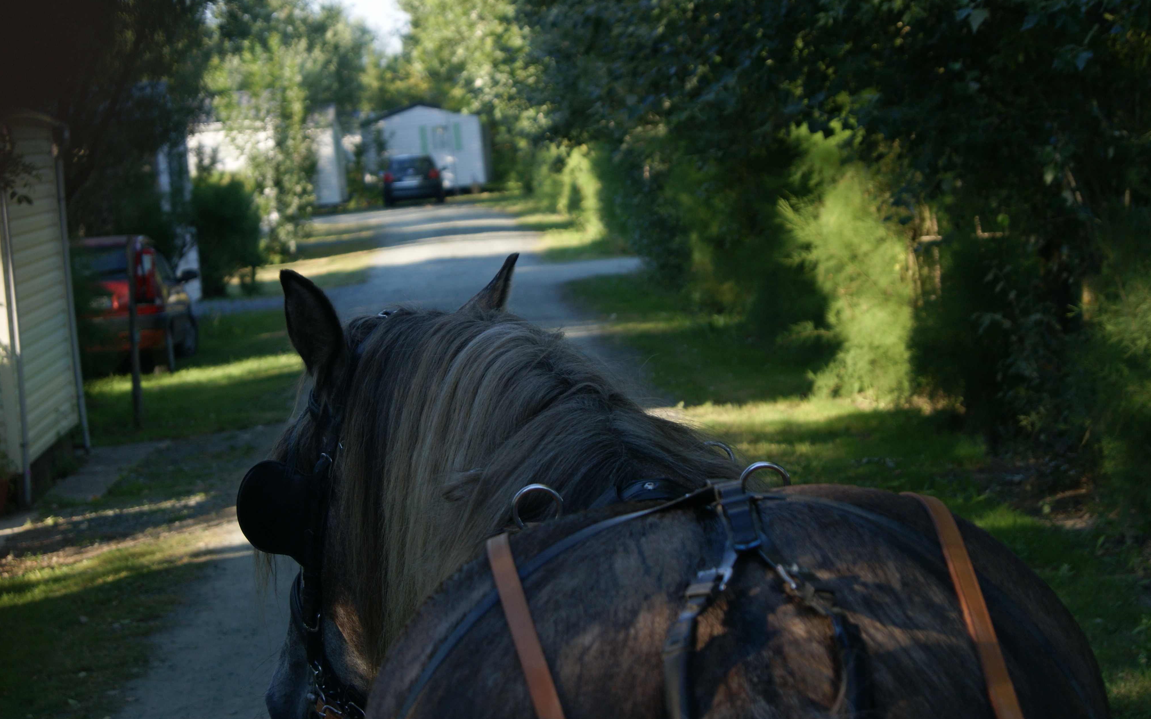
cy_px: 305
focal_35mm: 96
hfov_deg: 21.7
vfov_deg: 13.7
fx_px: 2998
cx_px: 530
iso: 100
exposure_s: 1/125
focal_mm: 55
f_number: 5.6
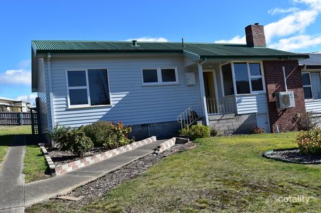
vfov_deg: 38.3
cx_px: 160
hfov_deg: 55.1
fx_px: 308
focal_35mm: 34
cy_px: 106
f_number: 11
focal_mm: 23
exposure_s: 1/400
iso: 400
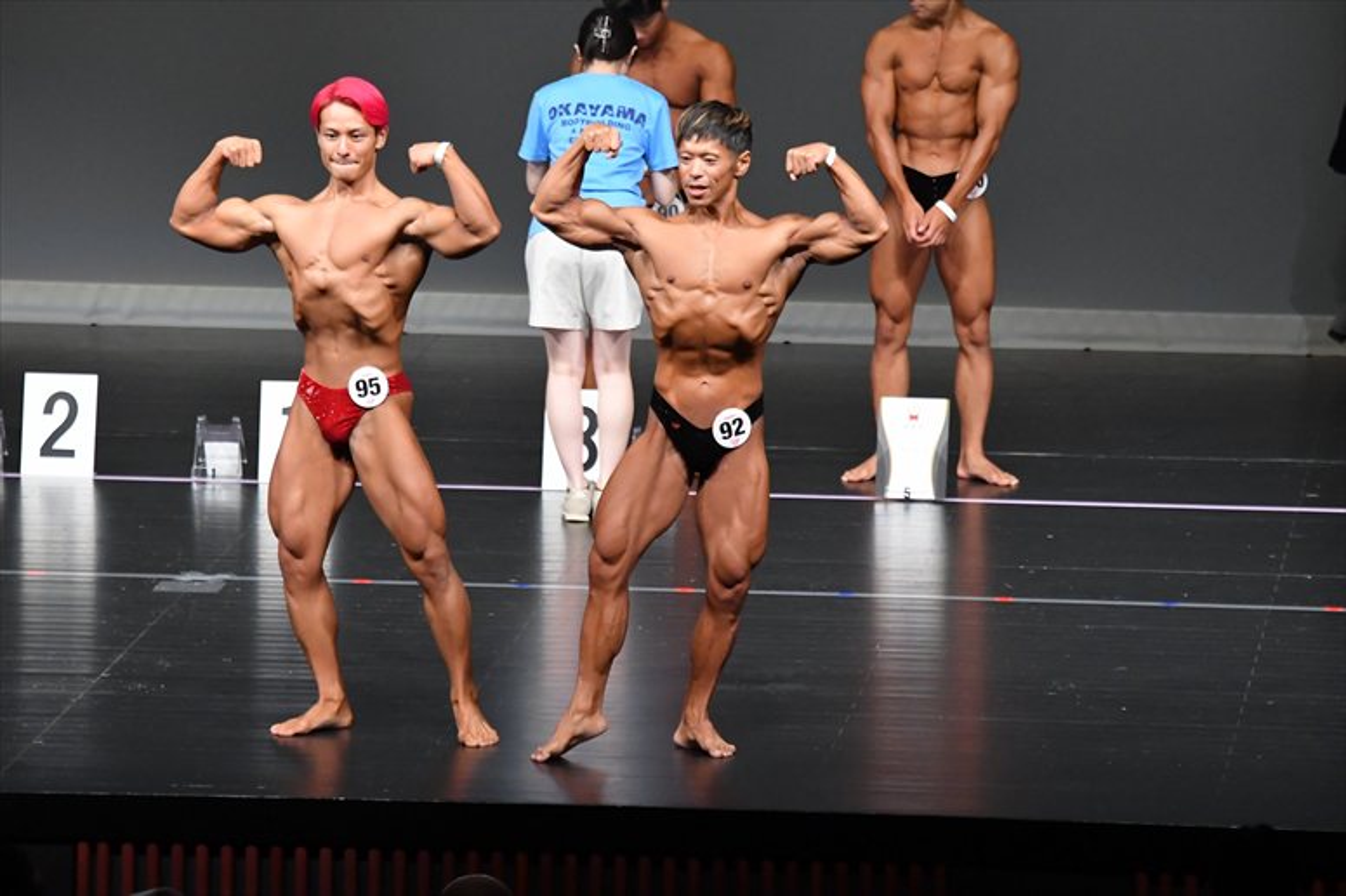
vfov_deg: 4.8
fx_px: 10651
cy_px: 448
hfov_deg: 7.2
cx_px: 673
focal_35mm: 285
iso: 5000
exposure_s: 1/400
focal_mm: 190
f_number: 5.6
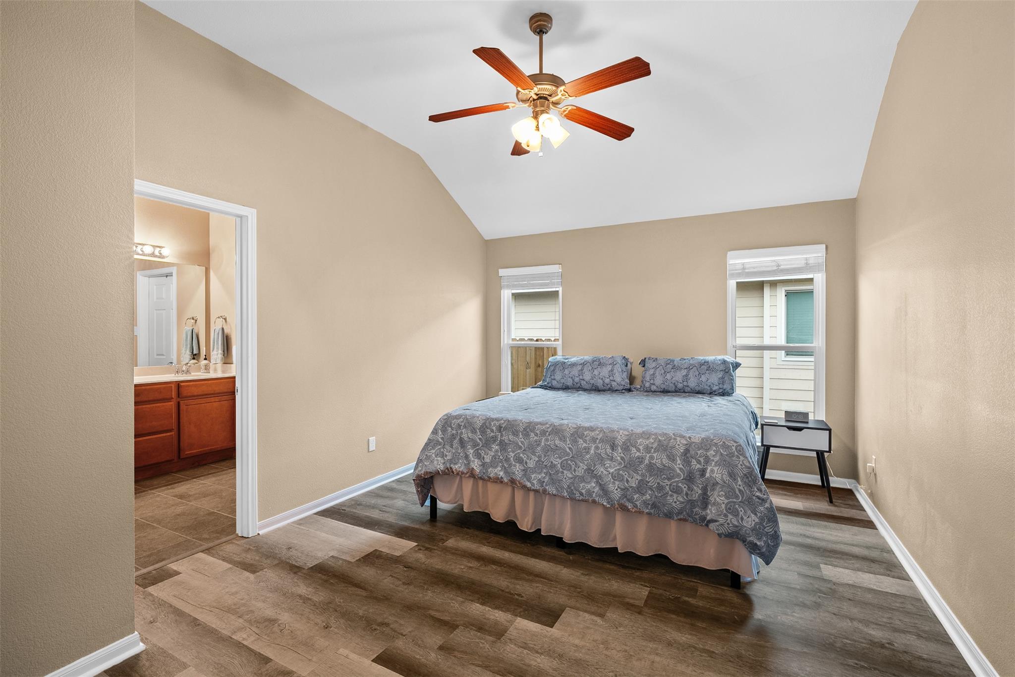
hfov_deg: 96.7
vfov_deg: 73.7
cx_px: 508
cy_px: 338
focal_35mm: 16
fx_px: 451
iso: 640
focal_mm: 16
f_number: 10
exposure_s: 1
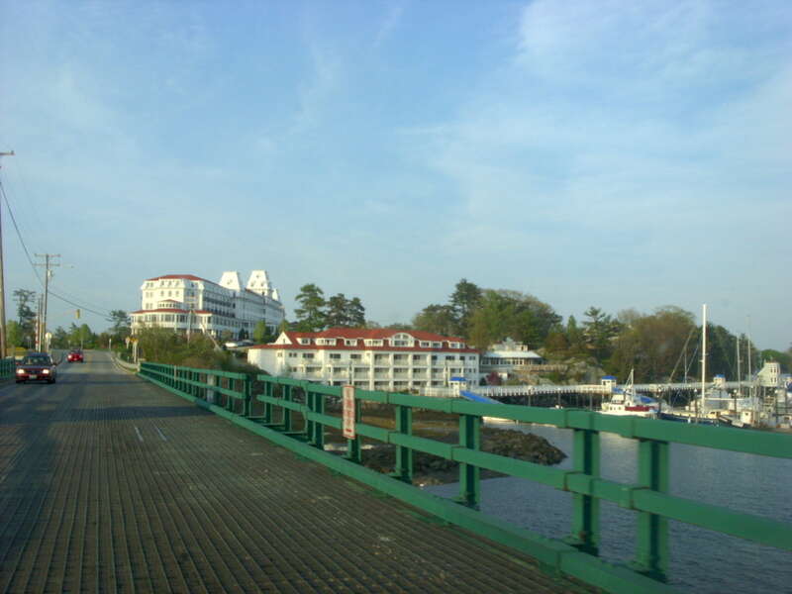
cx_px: 396
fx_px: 869
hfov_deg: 49.0
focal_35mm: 38
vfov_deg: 37.7
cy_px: 297
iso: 50
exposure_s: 1/309
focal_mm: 6.3
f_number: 4.9
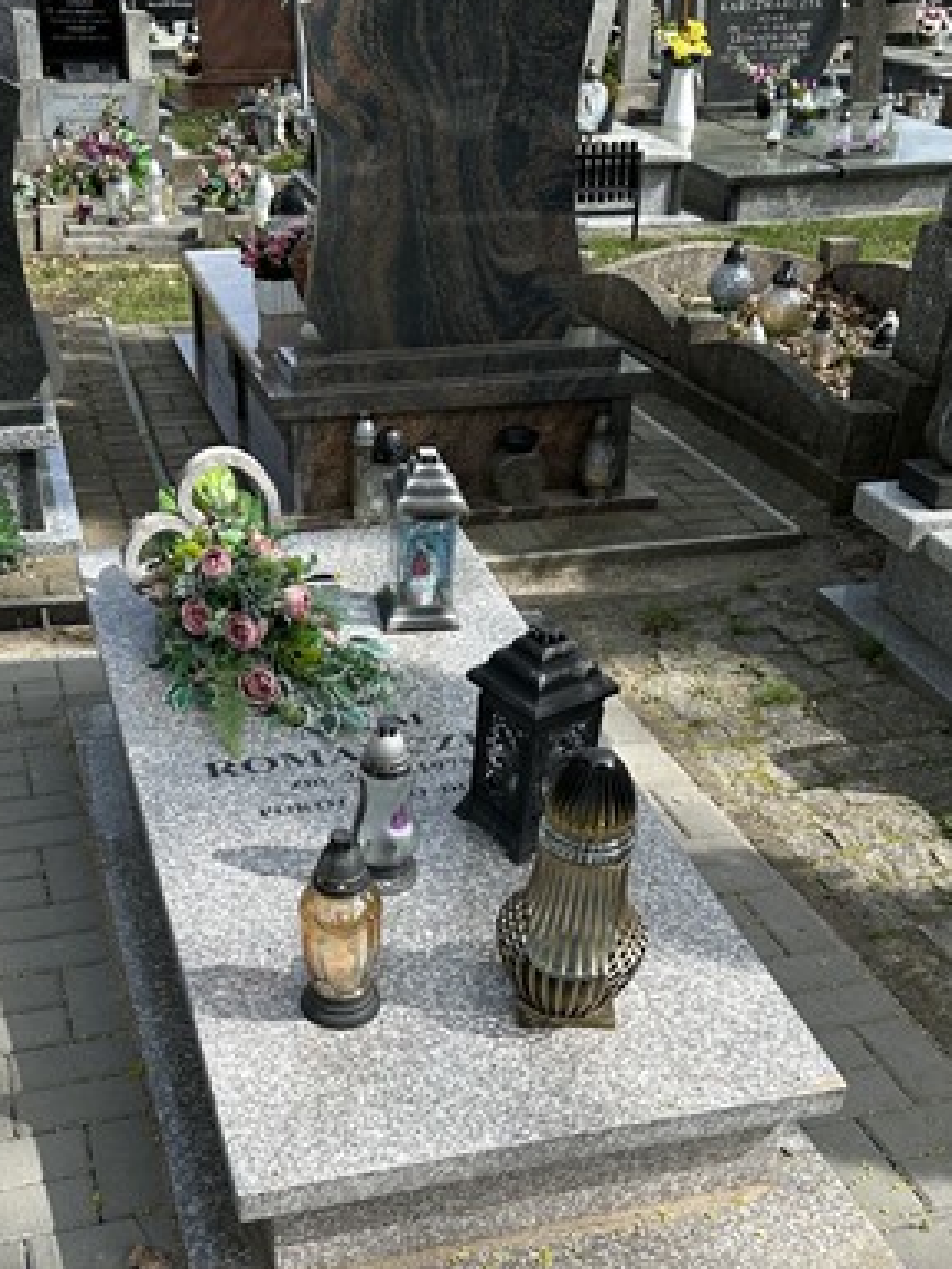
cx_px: 403
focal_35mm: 41
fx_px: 1503
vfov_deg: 44.5
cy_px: 924
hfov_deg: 35.1
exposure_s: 1/1779
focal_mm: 5.7
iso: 50
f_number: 1.5
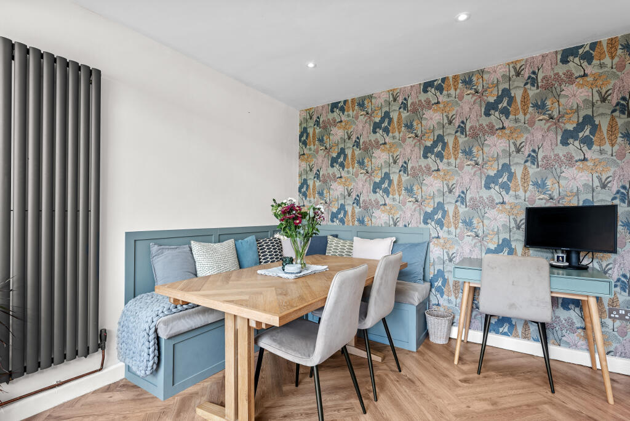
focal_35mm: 18
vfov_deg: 67.4
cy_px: 210
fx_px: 315
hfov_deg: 90.0
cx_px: 315
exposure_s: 1/8
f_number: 8
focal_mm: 17
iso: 400
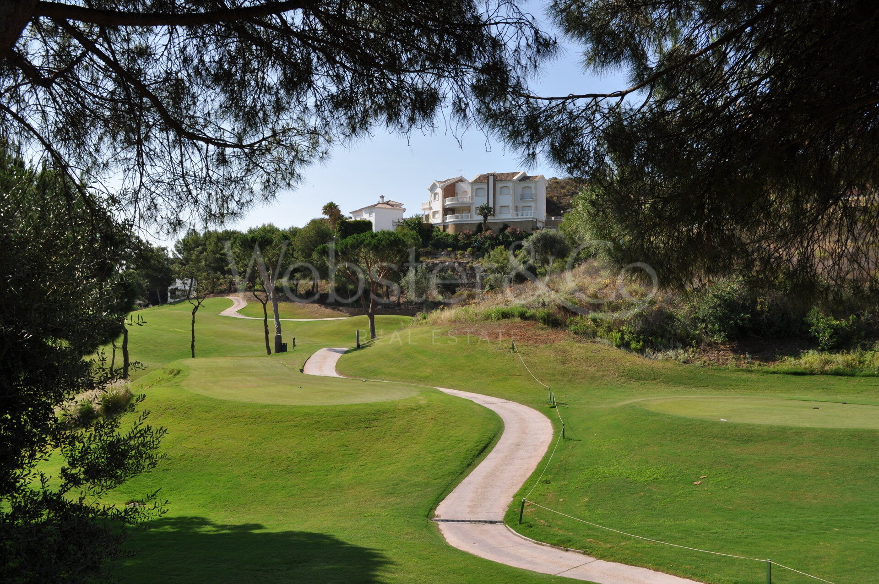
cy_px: 292
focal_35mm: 33
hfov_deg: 57.3
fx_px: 805
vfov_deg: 39.9
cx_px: 440
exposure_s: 1/320
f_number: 9
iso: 200
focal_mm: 22
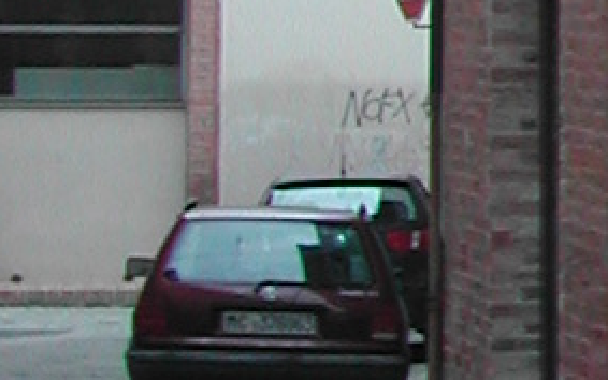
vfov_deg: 4.4
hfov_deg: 6.7
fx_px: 4839
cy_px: -328
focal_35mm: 292
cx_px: 1648
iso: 100
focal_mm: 8
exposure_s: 1/132
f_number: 2.8
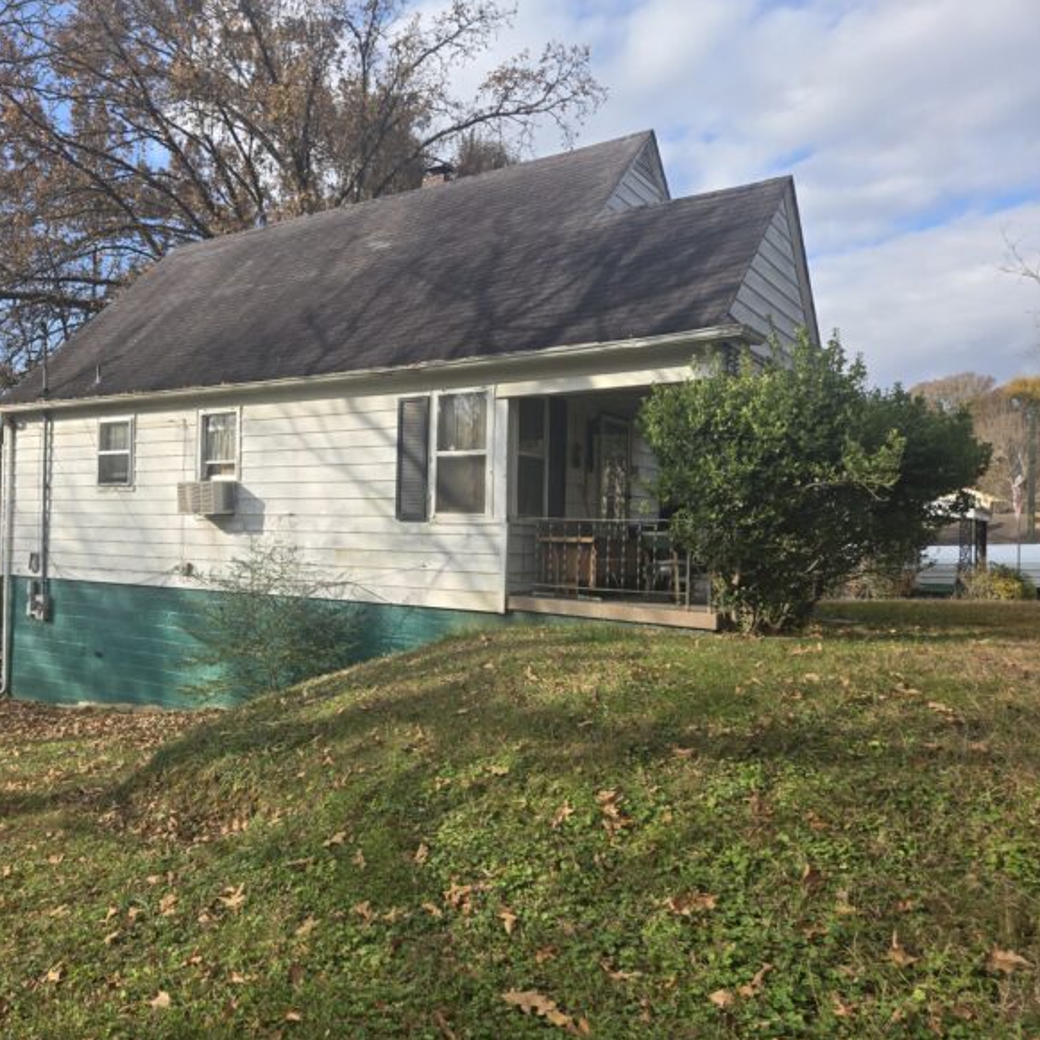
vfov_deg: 57.3
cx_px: 335
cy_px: 507
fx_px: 952
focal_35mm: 28
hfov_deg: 55.9
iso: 25
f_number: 1.8
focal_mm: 5.4
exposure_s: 1/927
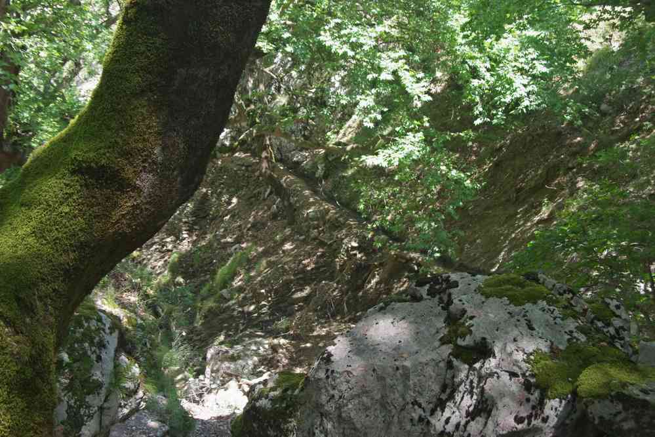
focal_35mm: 49
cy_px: 218
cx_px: 328
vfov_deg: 27.5
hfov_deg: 40.3
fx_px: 891
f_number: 5.6
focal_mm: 32.5
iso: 1600
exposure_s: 1/160
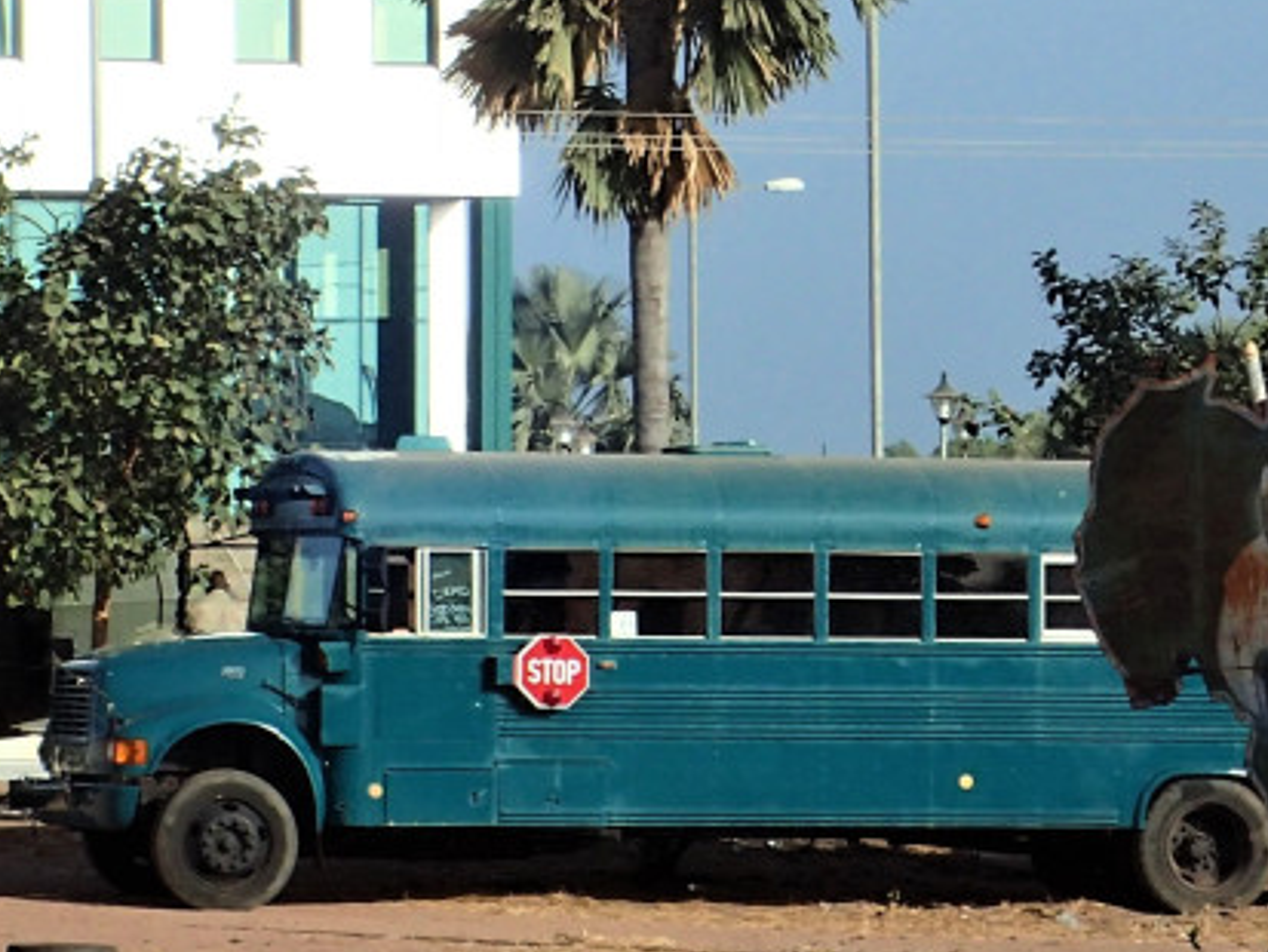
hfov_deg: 11.0
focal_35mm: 179
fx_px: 6559
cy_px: 392
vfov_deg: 8.3
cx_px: 301
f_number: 6.3
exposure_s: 1/500
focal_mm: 18
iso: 100
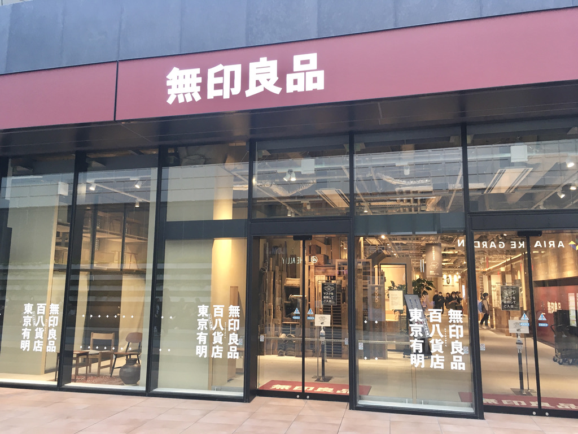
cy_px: 217
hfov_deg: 61.7
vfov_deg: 48.2
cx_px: 289
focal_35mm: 29
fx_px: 484
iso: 50
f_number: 2.2
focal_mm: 4.15
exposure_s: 1/30
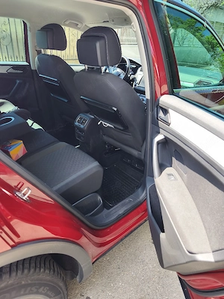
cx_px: 112
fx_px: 198
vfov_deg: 73.9
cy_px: 150
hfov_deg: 58.9
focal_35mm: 23
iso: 50
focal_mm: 6.18
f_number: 1.65
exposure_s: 1/109
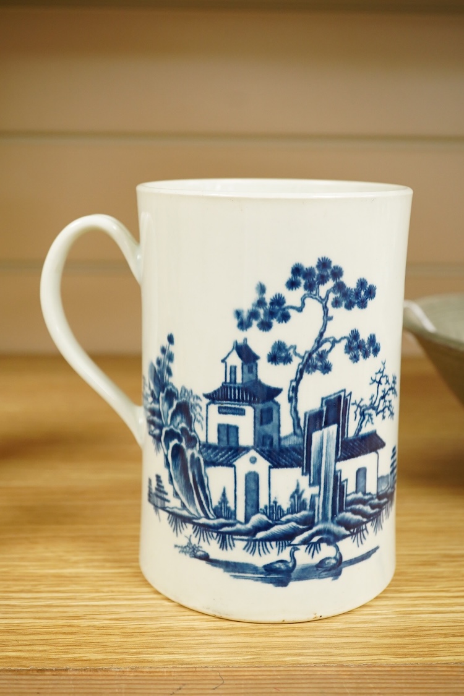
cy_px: 348
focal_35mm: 45
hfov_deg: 29.9
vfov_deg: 43.6
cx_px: 232
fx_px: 870
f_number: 7.1
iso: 2000
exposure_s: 1/125
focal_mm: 30
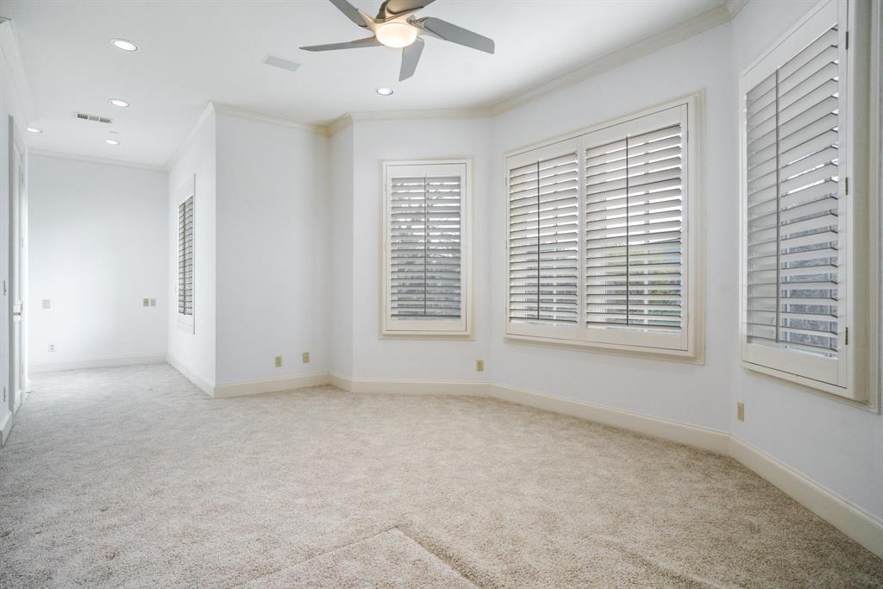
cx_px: 442
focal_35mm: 18
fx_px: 442
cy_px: 294
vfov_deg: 67.4
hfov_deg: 90.0
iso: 800
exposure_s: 1/50
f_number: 6.3
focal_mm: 18
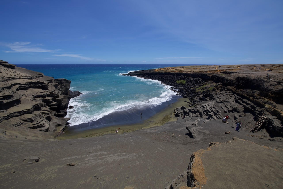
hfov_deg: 104.2
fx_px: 110
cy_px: 94
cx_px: 142
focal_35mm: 14
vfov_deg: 81.2
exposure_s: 1/160
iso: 64
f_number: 11
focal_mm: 14
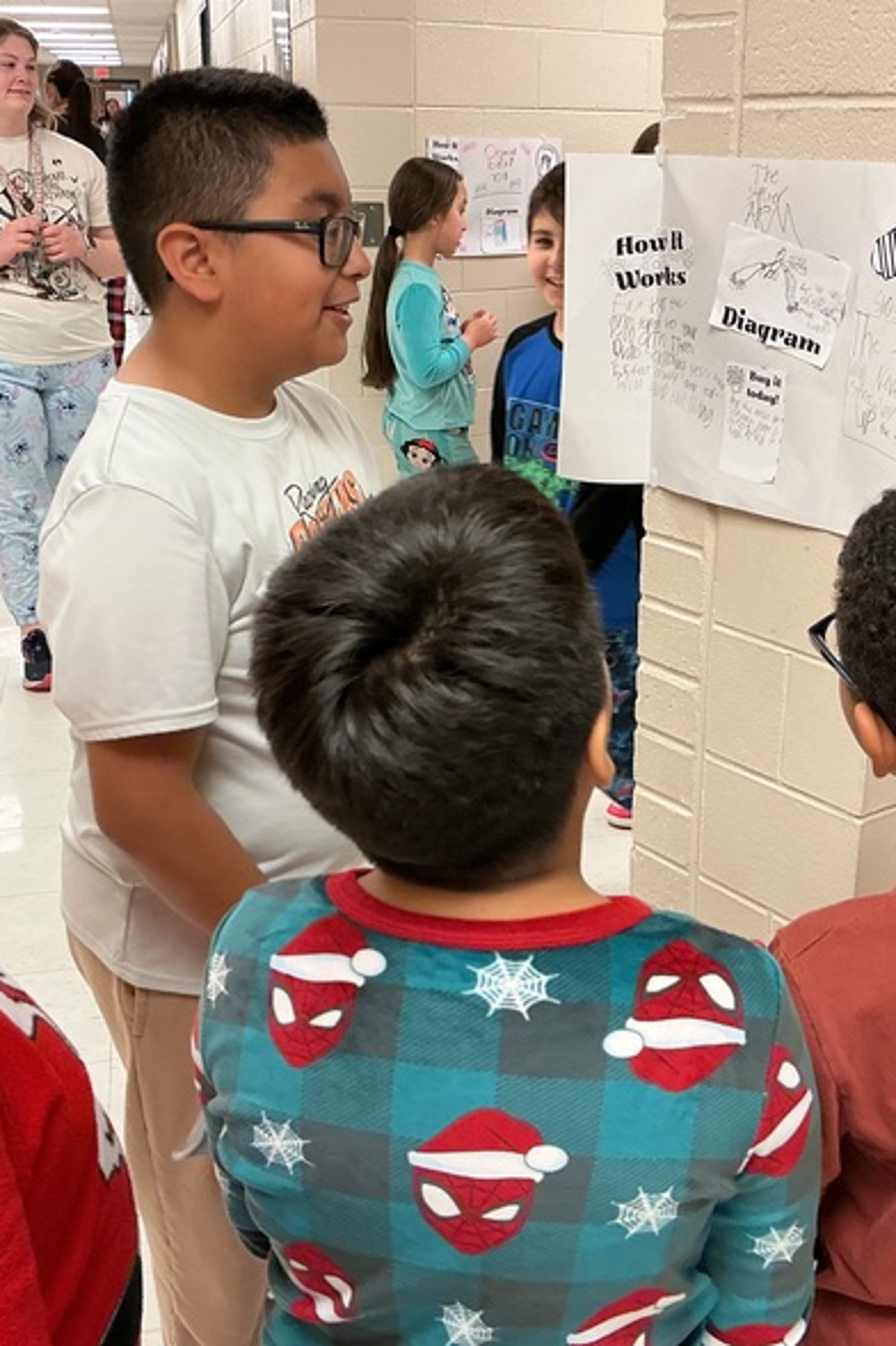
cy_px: 663
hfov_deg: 32.5
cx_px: 533
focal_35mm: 41
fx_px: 1532
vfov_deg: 47.4
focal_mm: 3
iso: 80
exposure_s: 1/60
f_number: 1.8
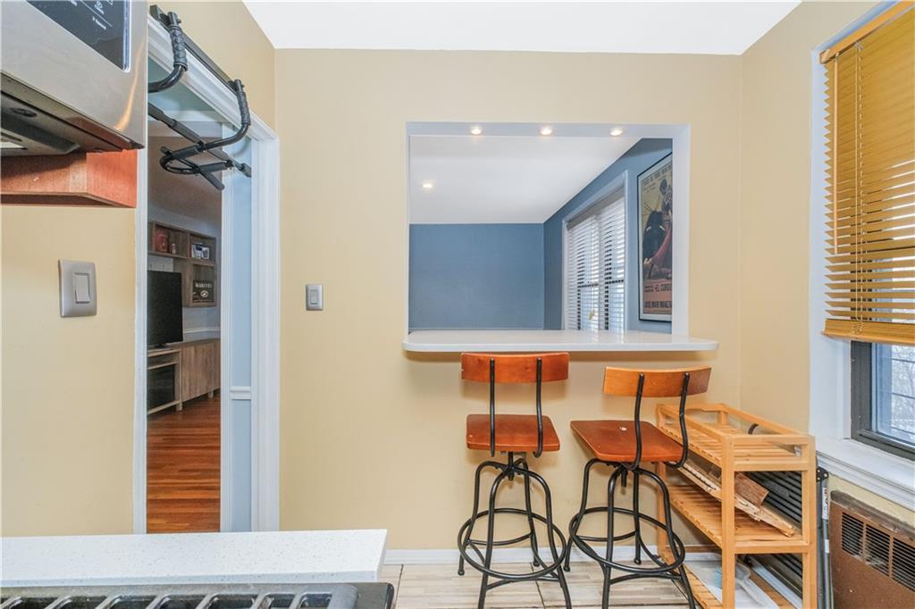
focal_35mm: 15
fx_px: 381
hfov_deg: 100.4
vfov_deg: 77.3
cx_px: 458
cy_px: 304
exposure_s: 1/60
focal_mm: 10
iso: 2000
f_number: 9
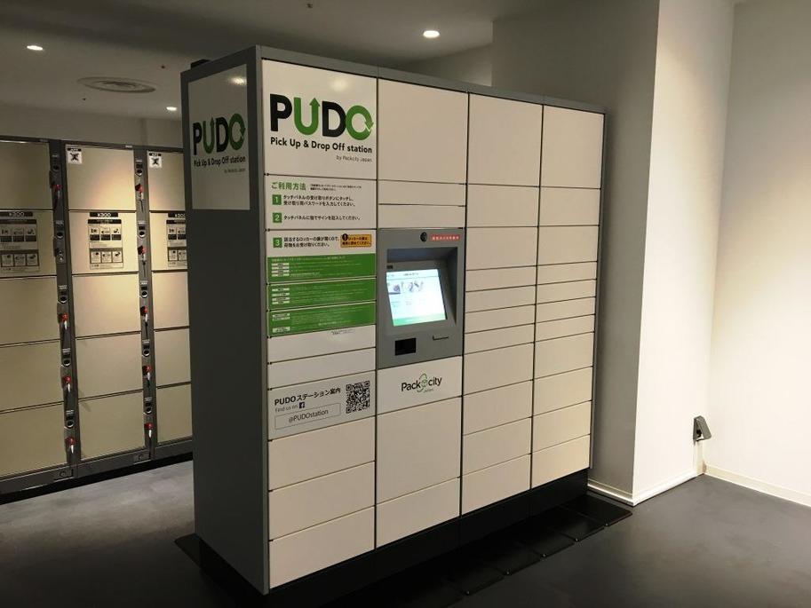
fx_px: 680
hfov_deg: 61.7
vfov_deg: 48.2
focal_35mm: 29
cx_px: 406
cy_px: 304
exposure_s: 1/30
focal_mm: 4.15
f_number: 2.2
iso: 80
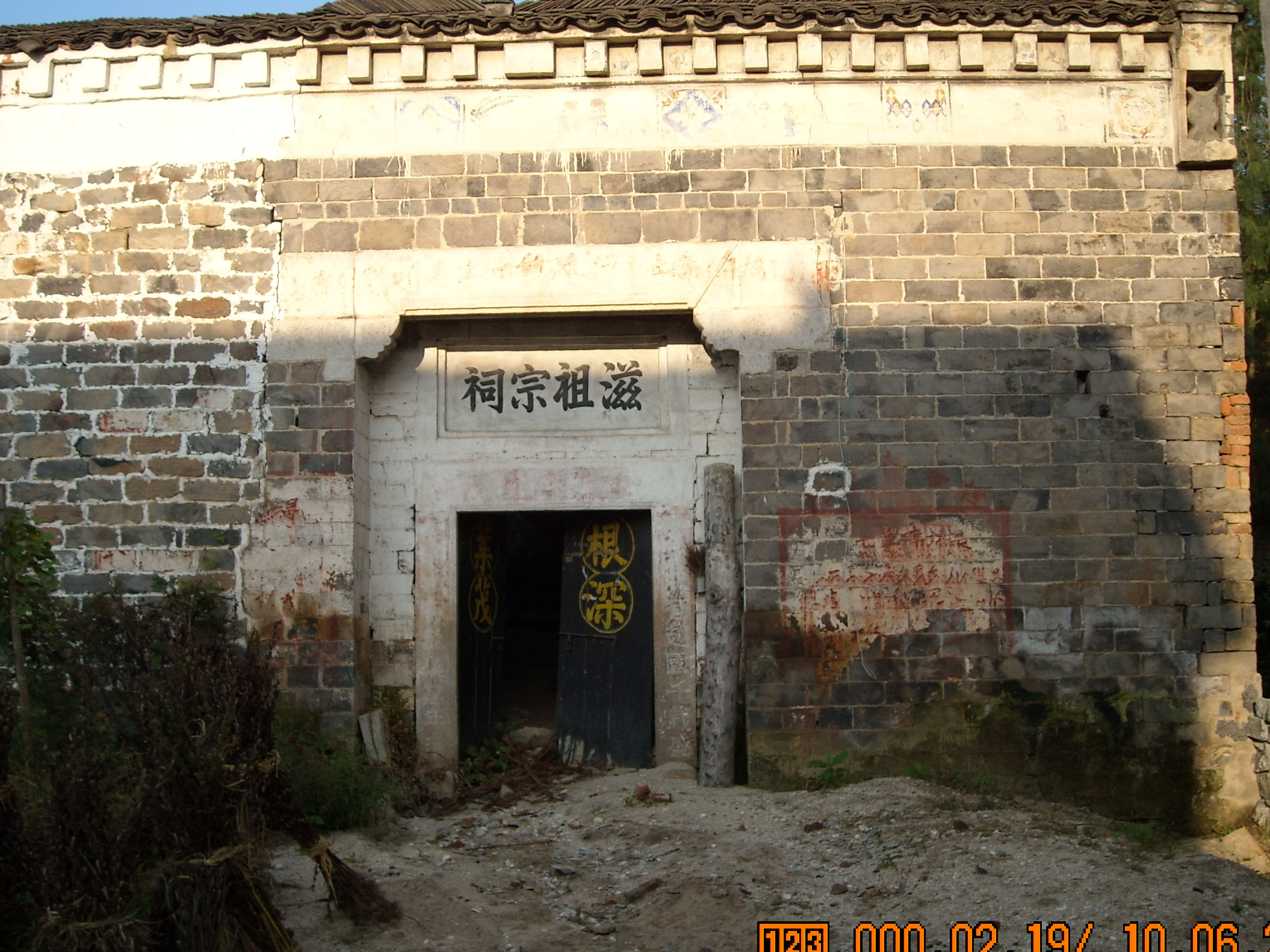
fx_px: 1577
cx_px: 646
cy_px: 481
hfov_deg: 43.9
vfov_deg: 33.6
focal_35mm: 43
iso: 64
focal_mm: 5.7
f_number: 5.6
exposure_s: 1/154
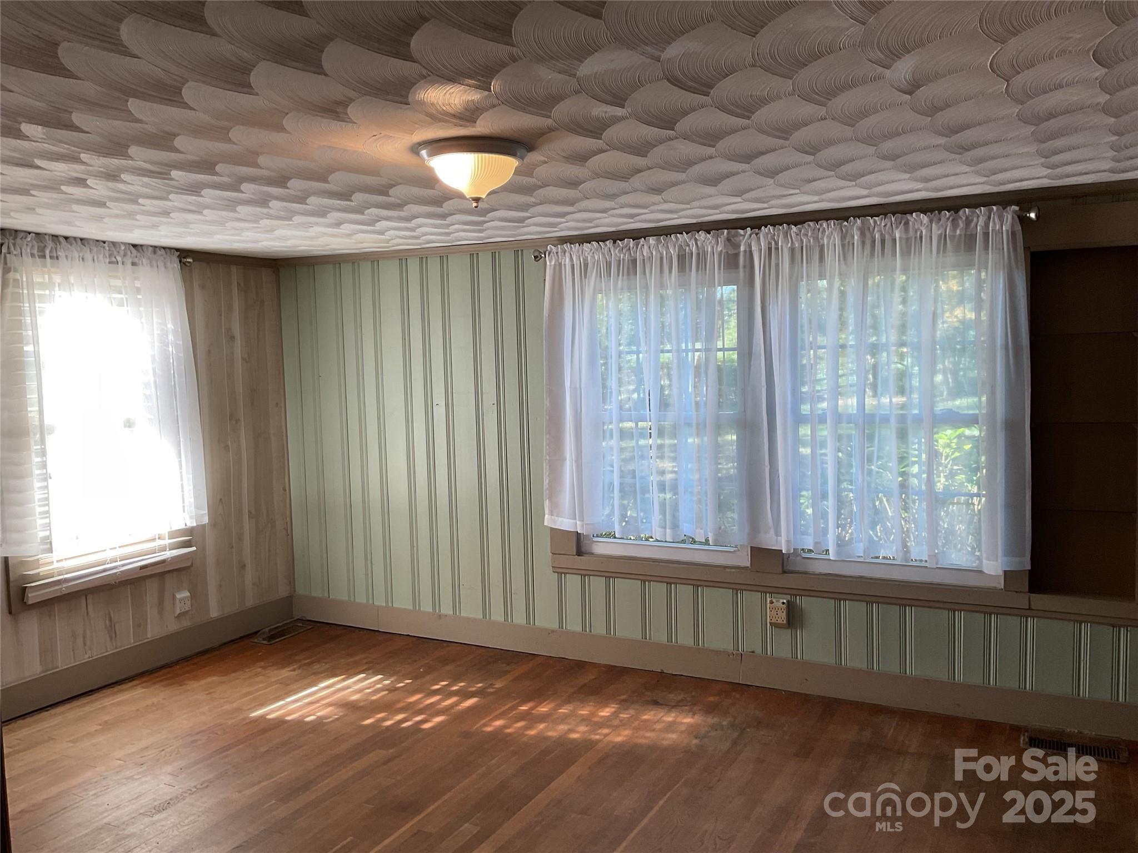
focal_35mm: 29
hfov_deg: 61.7
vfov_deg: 48.2
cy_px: 426
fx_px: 953
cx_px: 569
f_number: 1.8
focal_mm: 3
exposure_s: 1/120
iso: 64
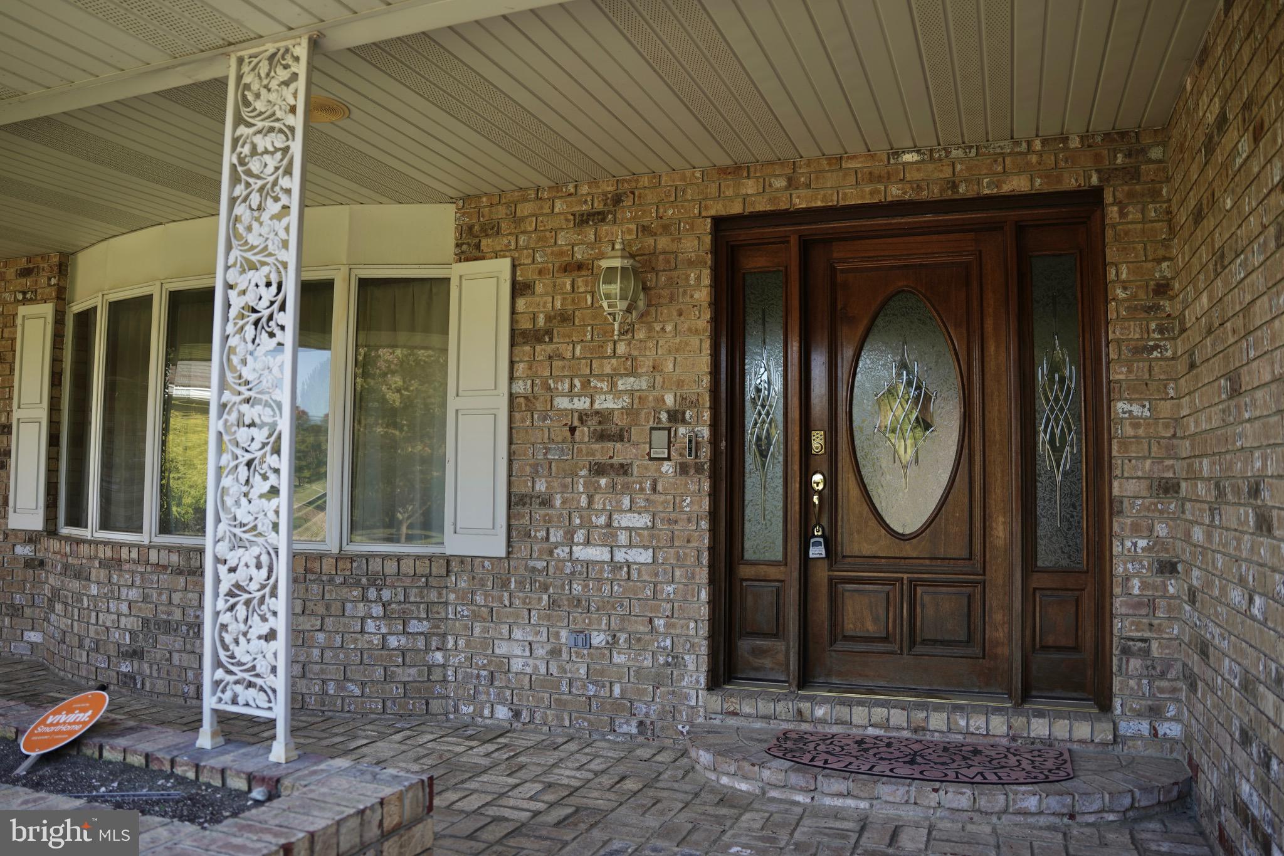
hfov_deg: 73.7
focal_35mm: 24
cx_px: 642
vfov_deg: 53.1
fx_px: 856
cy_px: 428
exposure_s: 1/125
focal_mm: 24
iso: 64
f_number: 2.8
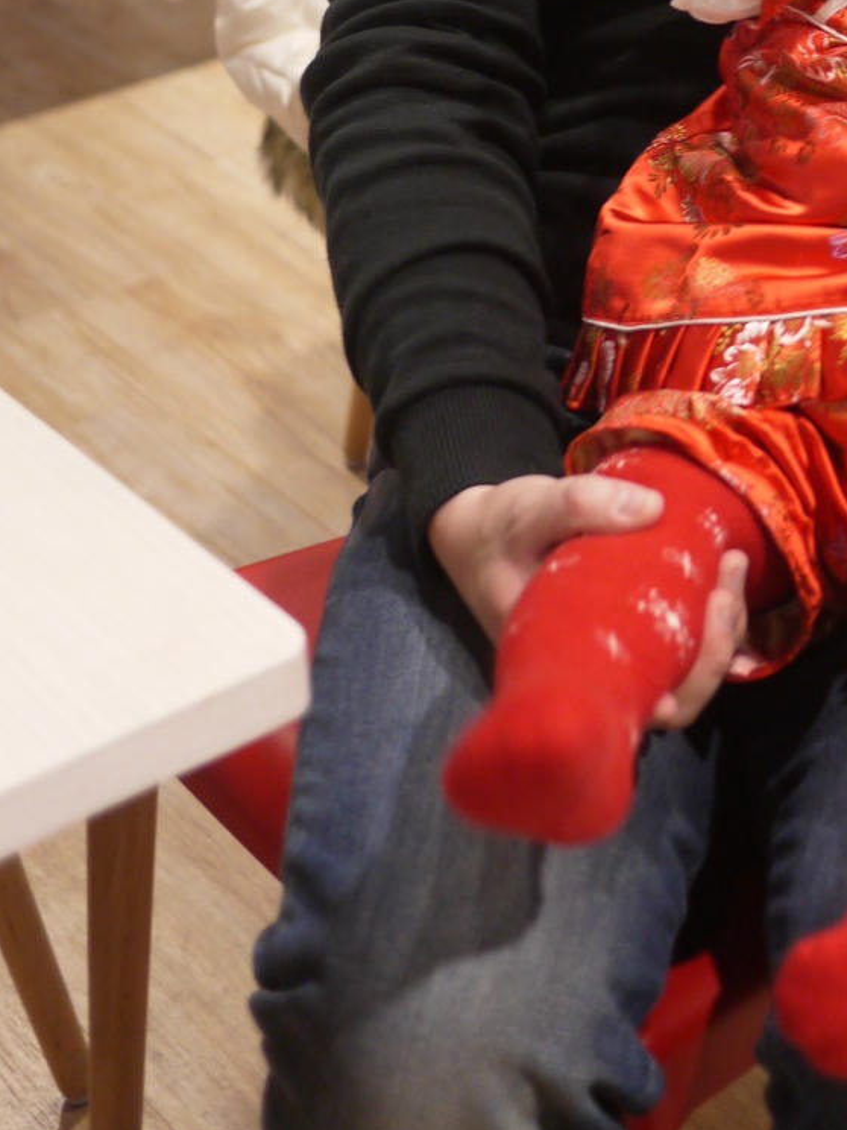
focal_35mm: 86
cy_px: -43
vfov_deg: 21.8
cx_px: 885
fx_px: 2806
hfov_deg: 16.7
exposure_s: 1/60
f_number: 1.7
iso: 400
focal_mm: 20
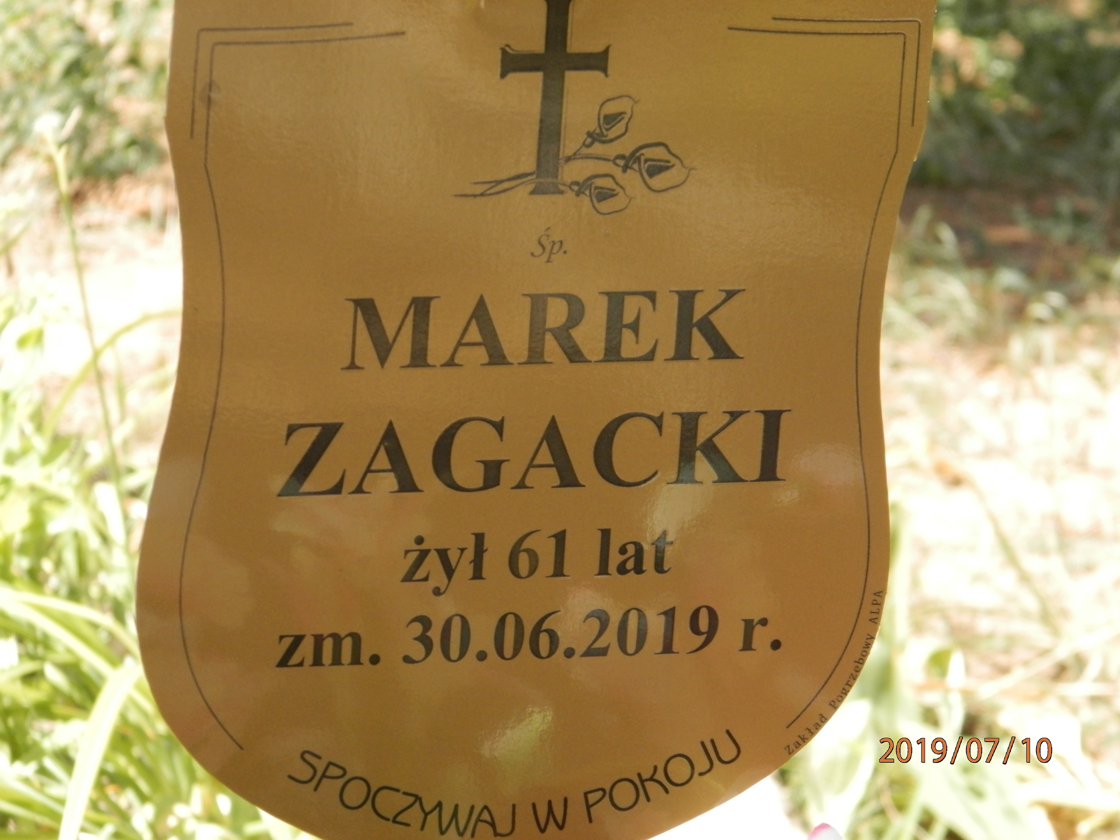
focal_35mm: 224
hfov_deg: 8.8
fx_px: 7248
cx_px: 560
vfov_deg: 6.6
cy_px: 420
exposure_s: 1/160
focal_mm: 40
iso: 200
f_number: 5.4
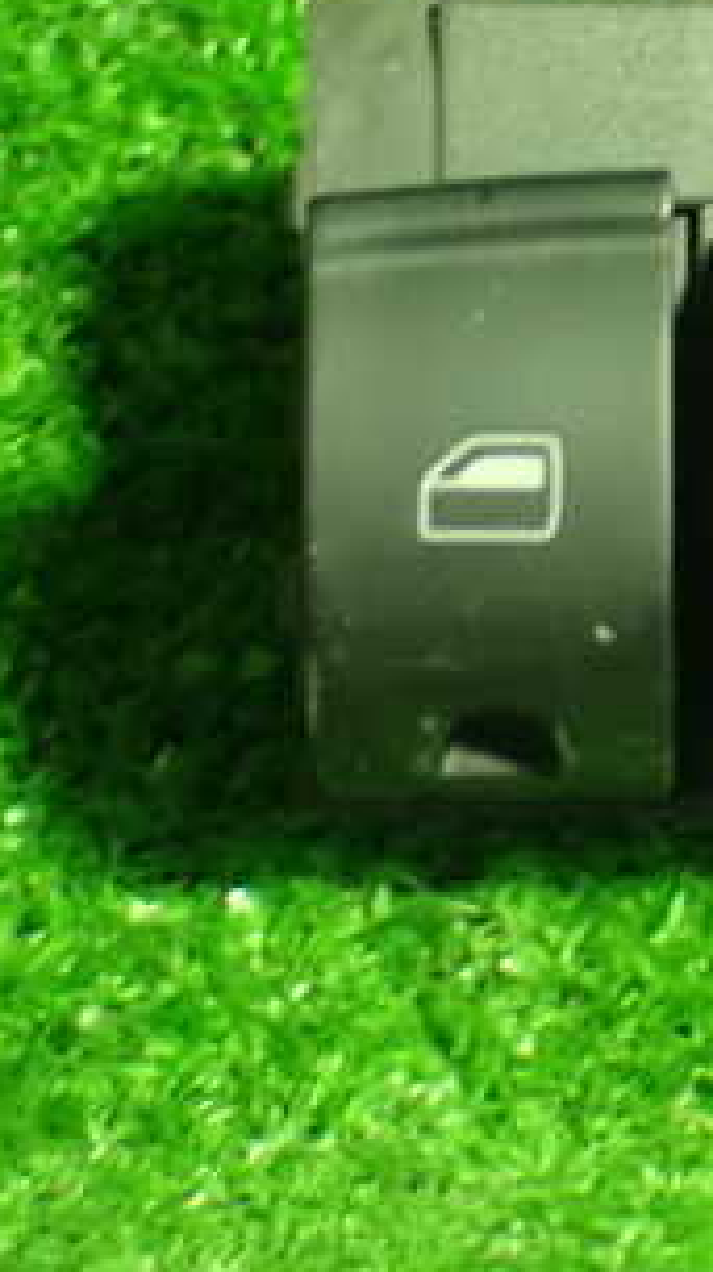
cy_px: 409
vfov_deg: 16.1
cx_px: 767
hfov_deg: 9.0
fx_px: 4481
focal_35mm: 133
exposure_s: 1/40
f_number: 3.6
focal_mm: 11.09
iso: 1600
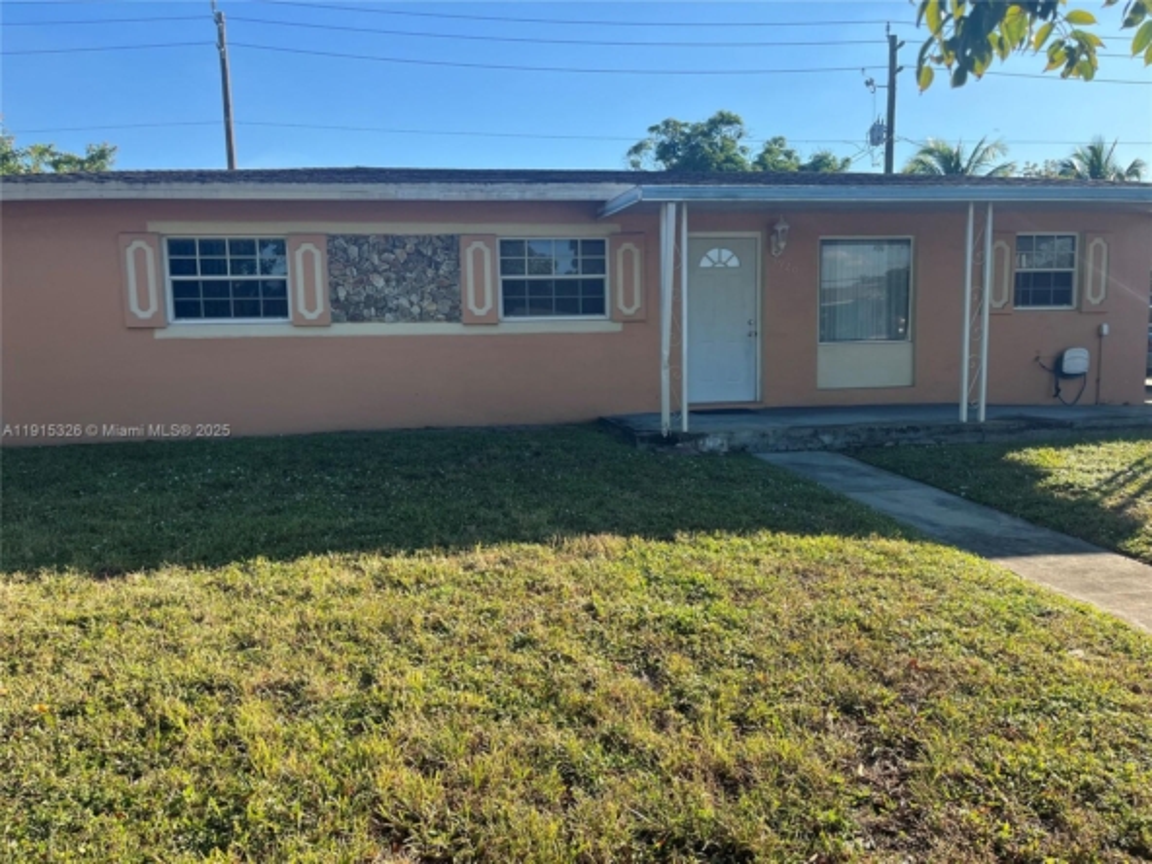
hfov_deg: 67.3
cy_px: 432
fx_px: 865
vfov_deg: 53.1
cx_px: 576
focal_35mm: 26
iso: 50
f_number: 1.6
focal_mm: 5.1
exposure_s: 1/1140
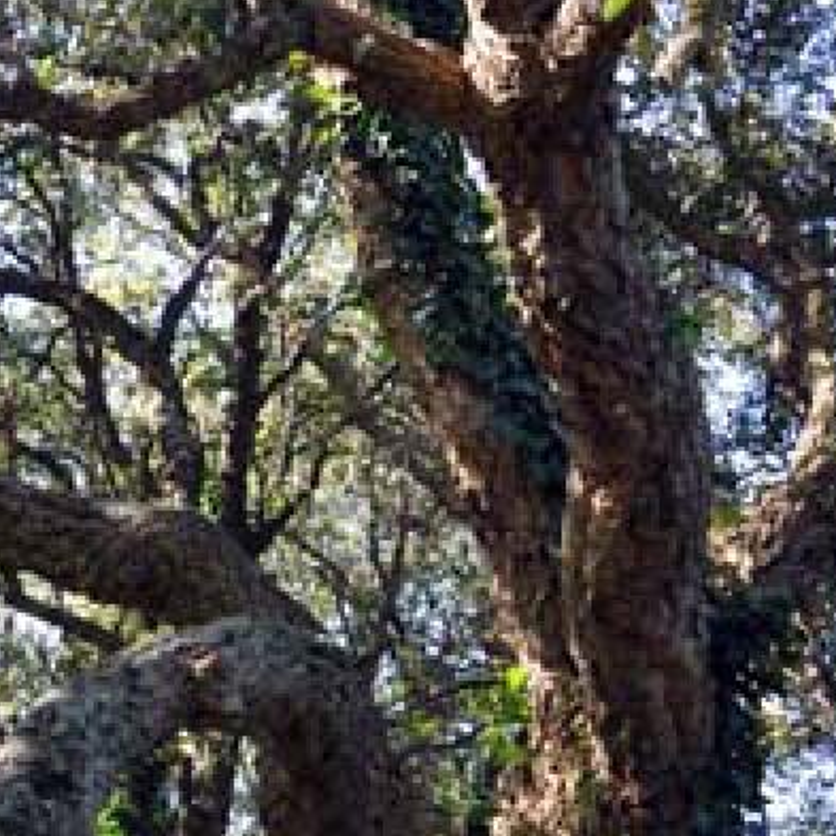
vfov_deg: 24.3
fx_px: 1913
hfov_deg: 24.2
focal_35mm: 70
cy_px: 666
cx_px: 136
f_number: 5.6
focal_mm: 18
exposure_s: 1/125
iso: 400
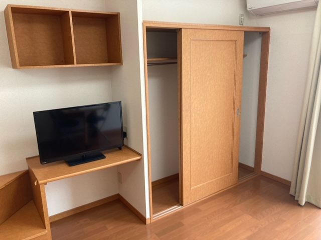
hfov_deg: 63.4
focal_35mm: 28
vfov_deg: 49.7
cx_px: 160
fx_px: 260
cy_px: 120
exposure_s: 1/50
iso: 80
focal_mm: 3.99
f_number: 1.8
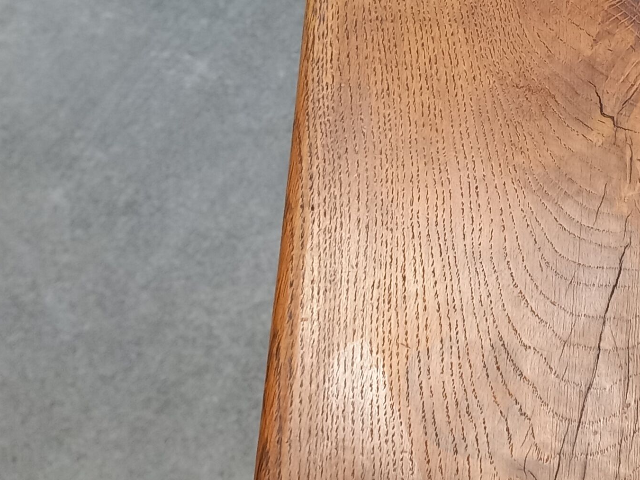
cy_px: 19
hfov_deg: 24.9
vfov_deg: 19.4
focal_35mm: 74
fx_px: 1369
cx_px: 661
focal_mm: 4.65
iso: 250
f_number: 1.8
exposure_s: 1/33.3
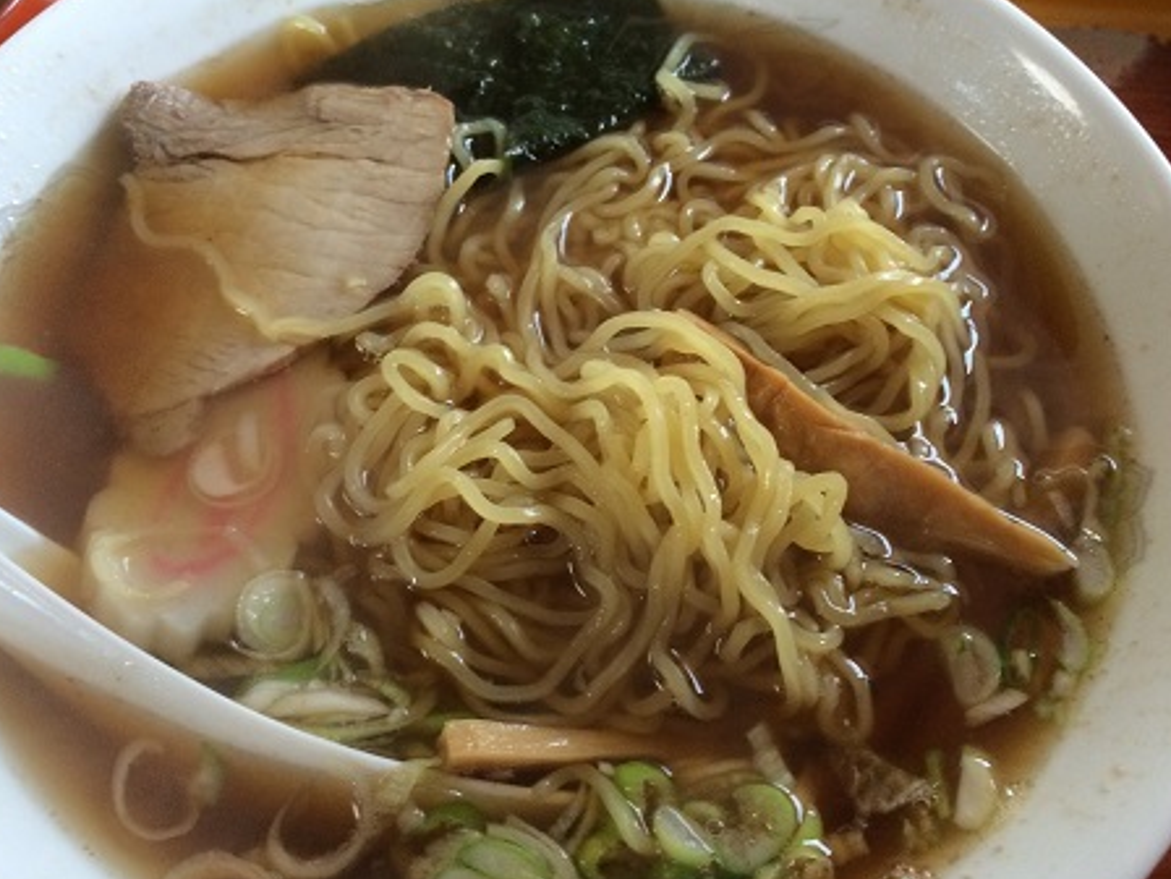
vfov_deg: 40.7
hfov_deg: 52.6
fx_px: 1184
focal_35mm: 35
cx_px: 602
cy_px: 463
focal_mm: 4.12
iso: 160
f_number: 2.2
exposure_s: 1/30
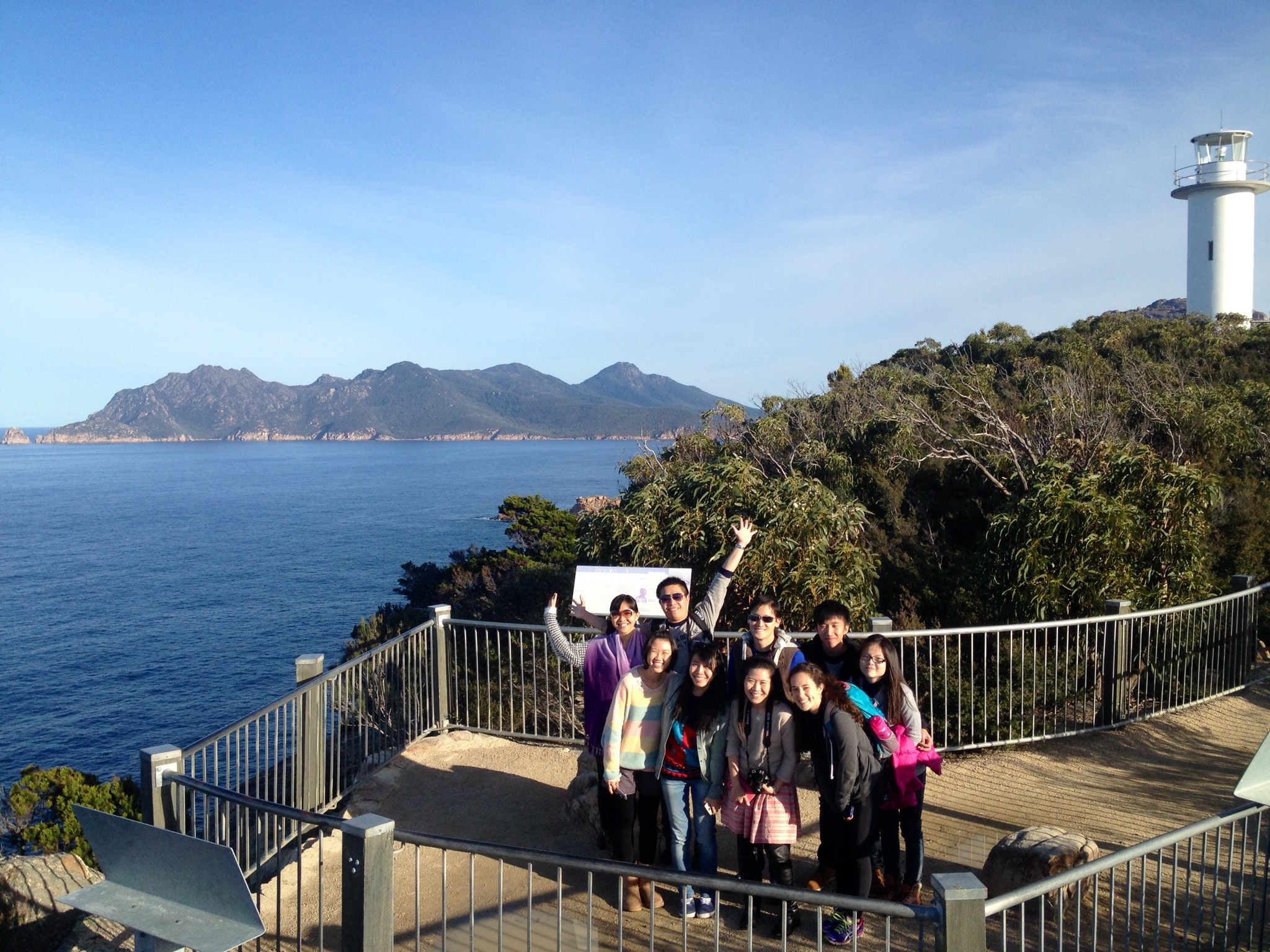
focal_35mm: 35
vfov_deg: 40.7
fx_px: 1284
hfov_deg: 52.6
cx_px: 635
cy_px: 476
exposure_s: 1/1284
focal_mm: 4.28
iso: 50
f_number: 2.4
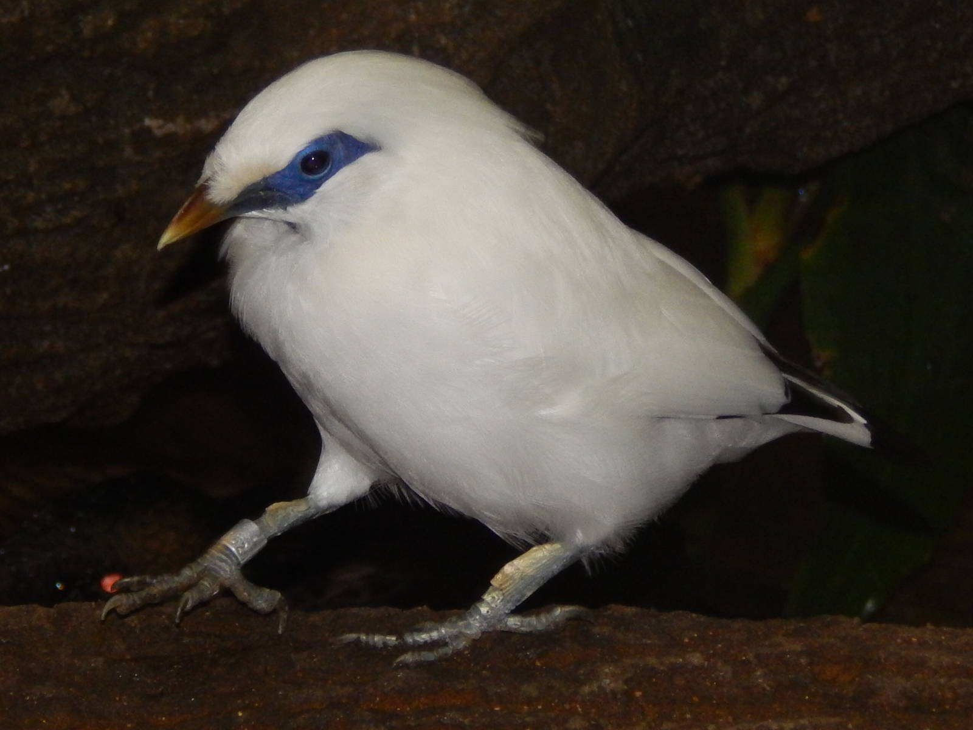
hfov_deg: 6.2
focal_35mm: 318
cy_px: 365
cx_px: 486
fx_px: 8938
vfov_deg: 4.7
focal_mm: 56.5
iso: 400
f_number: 5.7
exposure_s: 1/60
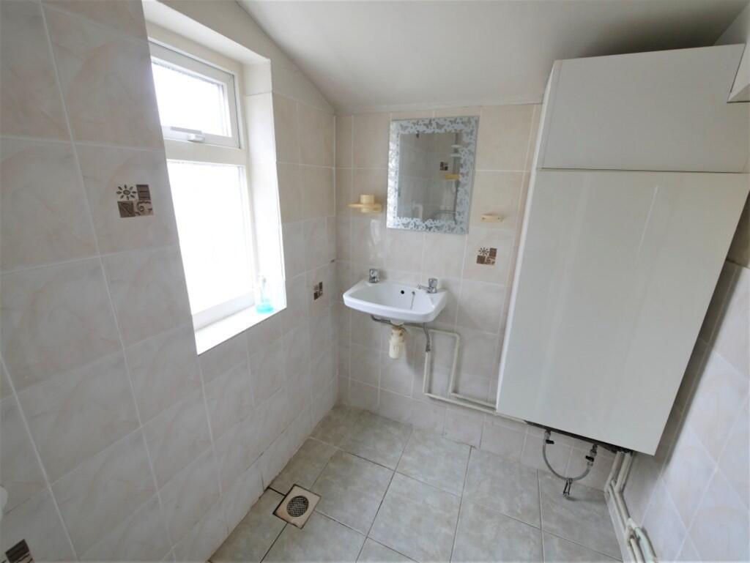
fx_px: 303
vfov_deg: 85.7
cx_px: 375
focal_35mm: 14
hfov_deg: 102.0
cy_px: 282
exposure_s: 1/60
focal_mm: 7
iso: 320
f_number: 4
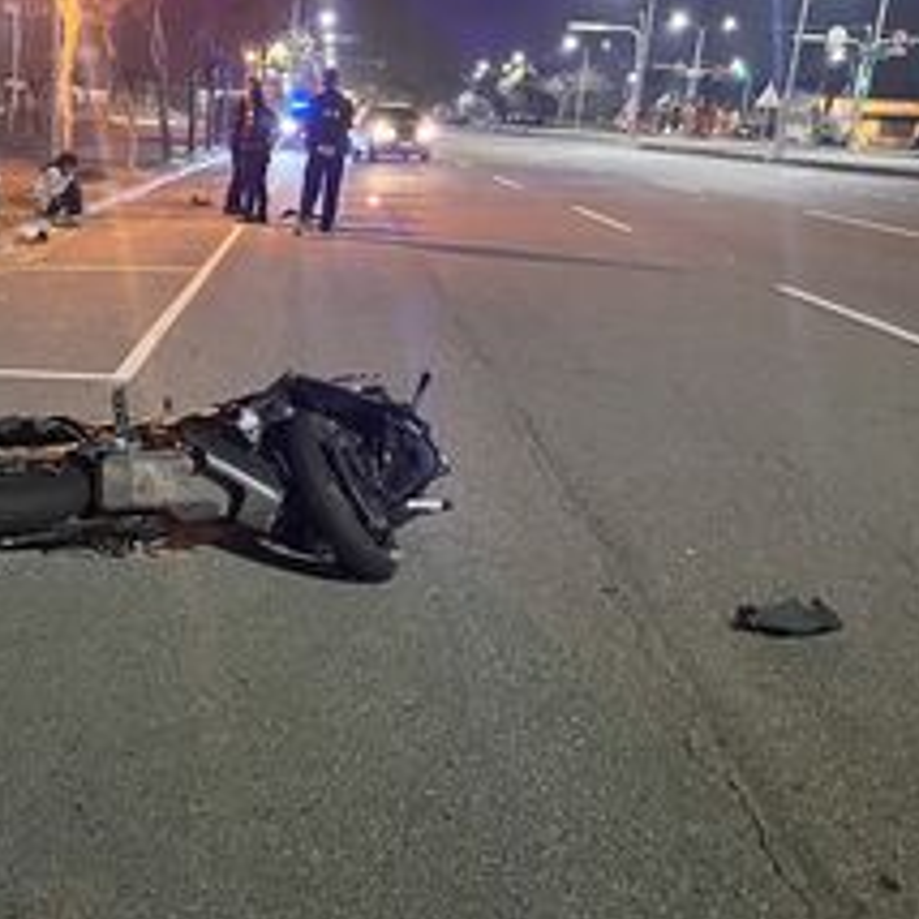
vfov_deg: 38.9
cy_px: 571
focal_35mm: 43
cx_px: 219
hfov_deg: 38.1
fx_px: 1292
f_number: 1.6
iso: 1000
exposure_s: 1/30
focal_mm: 5.1
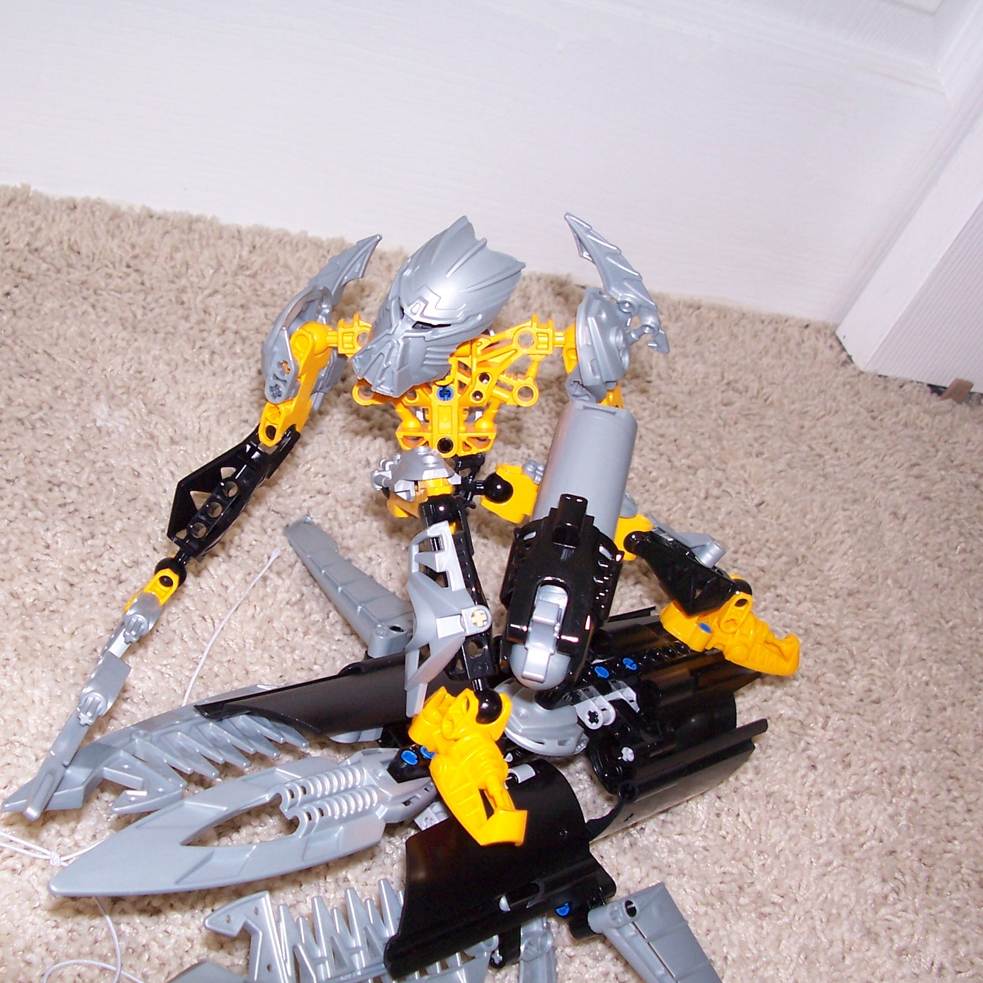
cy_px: 500
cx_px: 382
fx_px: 1349
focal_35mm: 42
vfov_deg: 40.0
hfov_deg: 39.8
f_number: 2.8
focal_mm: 6
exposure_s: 1/60
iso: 140
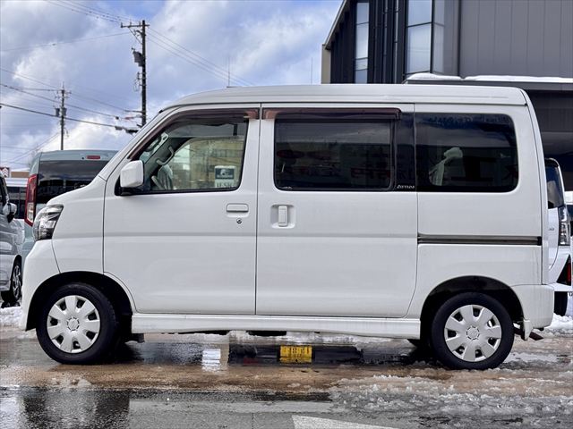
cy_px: 214
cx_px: 286
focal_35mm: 52
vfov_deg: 28.0
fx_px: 861
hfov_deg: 36.8
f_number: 1.6
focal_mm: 5.96
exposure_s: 1/2288
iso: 32
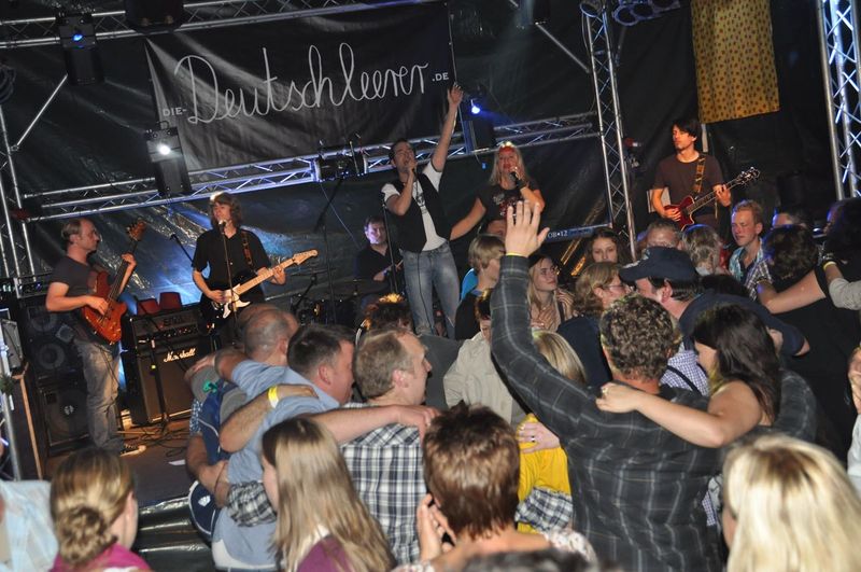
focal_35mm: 52
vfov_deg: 25.7
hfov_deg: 37.9
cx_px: 430
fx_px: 1254
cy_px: 286
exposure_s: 1/60
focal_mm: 35
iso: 800
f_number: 4.2
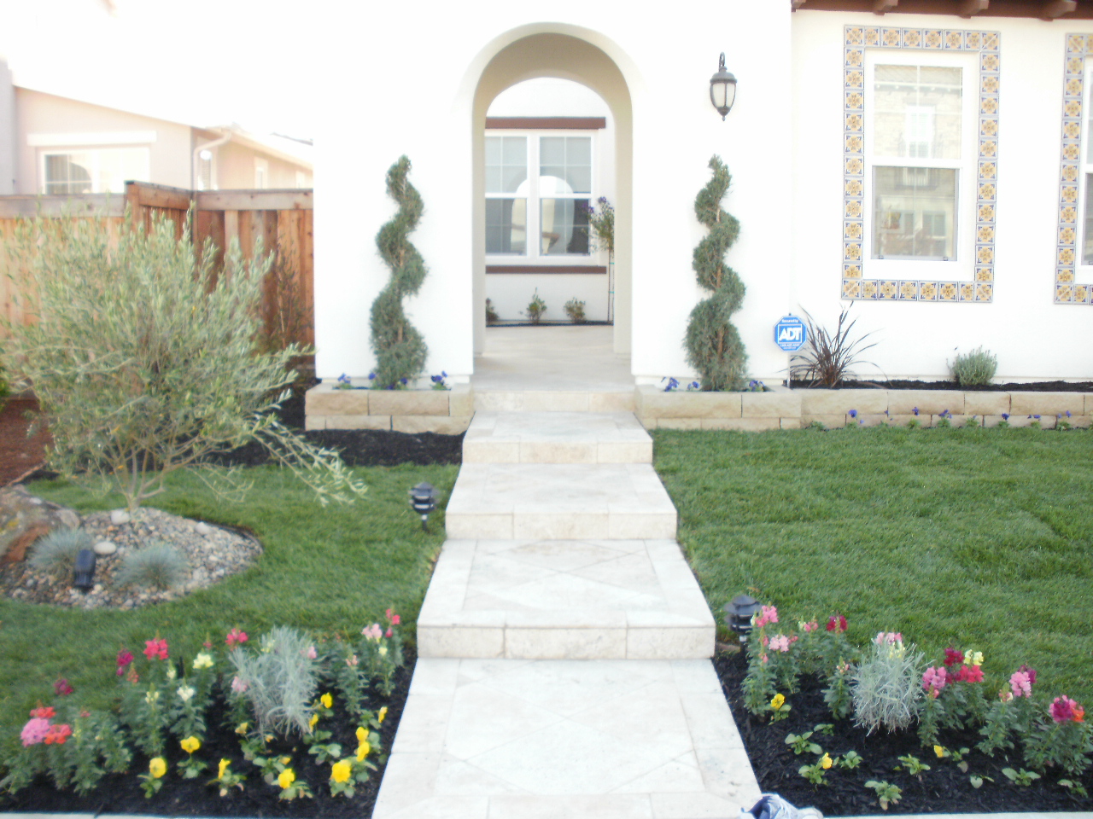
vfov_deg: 39.7
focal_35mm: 36
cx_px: 546
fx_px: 1137
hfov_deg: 51.4
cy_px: 410
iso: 100
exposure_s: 1/100
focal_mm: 6.3
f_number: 3.5
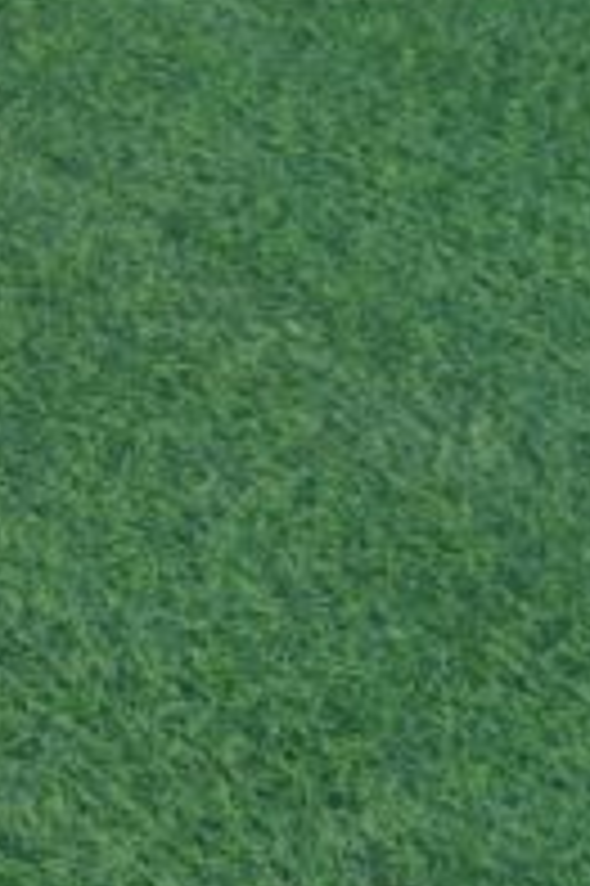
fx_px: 3078
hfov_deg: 8.3
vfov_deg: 16.4
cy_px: 326
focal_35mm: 125
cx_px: -1473
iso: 100
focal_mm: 16
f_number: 4.5
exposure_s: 1/500
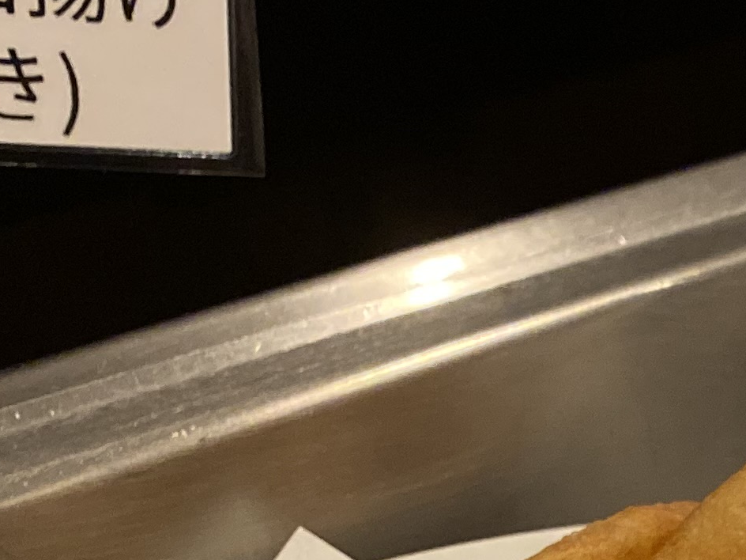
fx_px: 2392
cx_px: 1143
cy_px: 960
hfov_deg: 16.1
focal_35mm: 111
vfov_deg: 12.4
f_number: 1.8
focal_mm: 4.25
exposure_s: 1/60
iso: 400
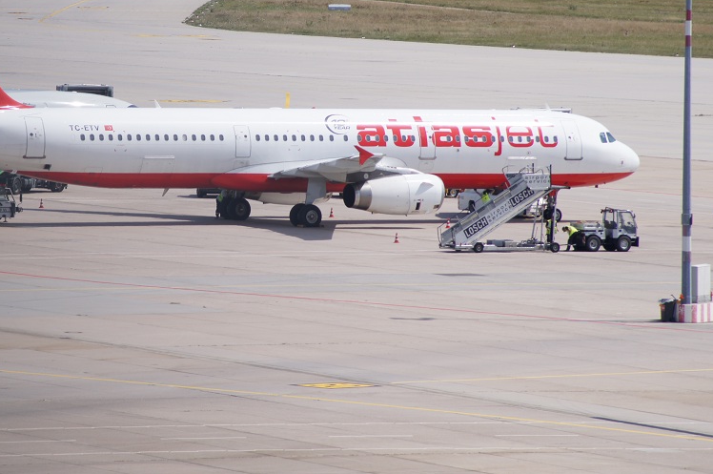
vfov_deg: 3.5
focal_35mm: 394
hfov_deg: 5.2
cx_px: 263
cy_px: 165
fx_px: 7795
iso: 100
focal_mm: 200
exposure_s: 1/400
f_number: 9
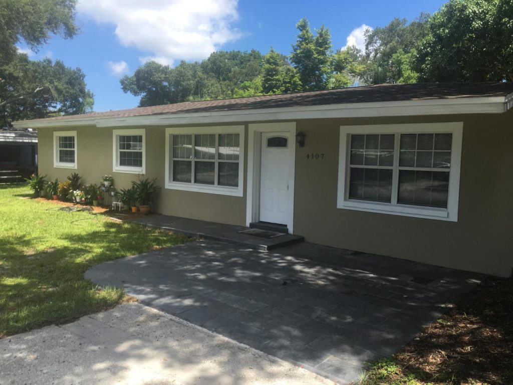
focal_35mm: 29
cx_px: 256
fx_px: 430
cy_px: 192
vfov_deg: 48.2
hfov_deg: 61.7
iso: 25
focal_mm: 4.15
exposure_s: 1/754
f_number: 2.2
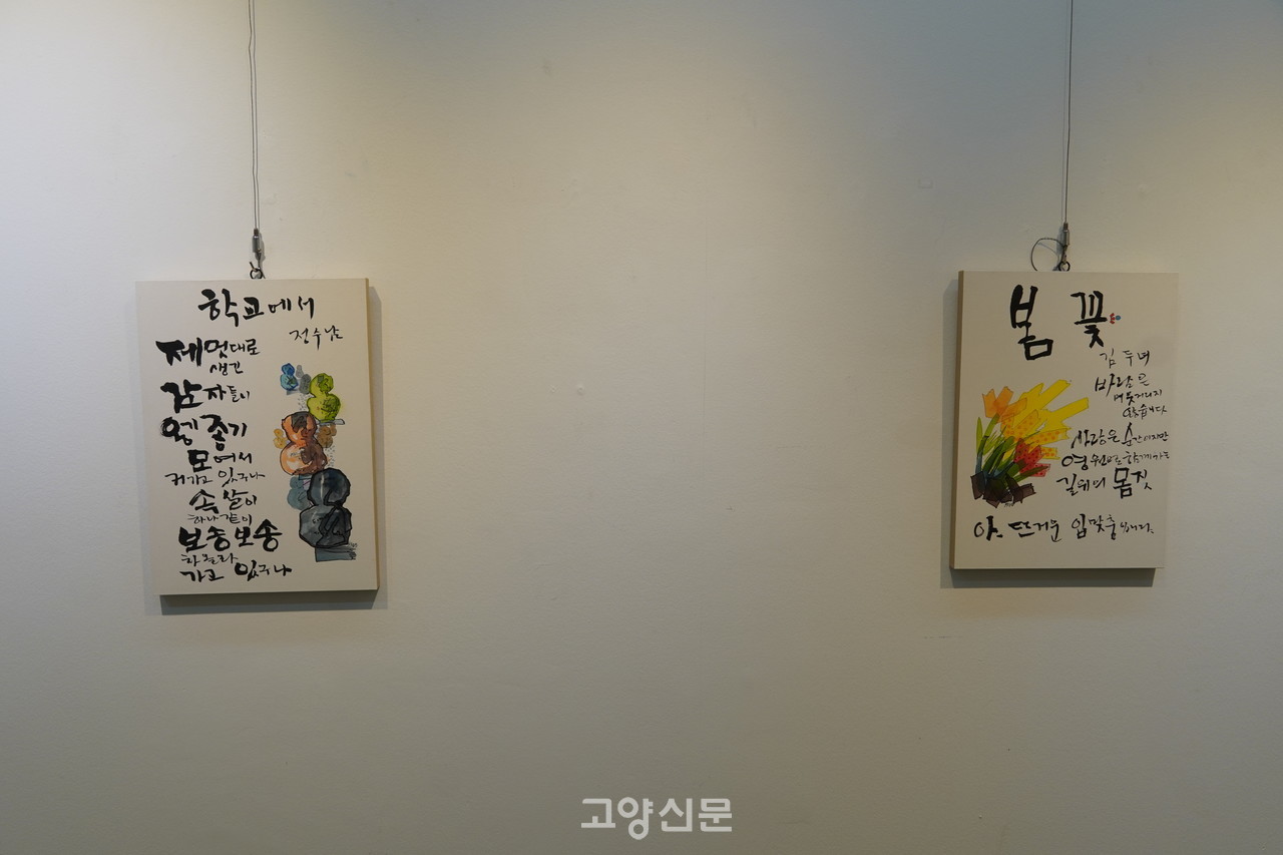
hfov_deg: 61.9
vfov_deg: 43.6
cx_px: 642
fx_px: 1069
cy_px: 428
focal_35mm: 30
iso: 400
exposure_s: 1/30
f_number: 6.3
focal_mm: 20
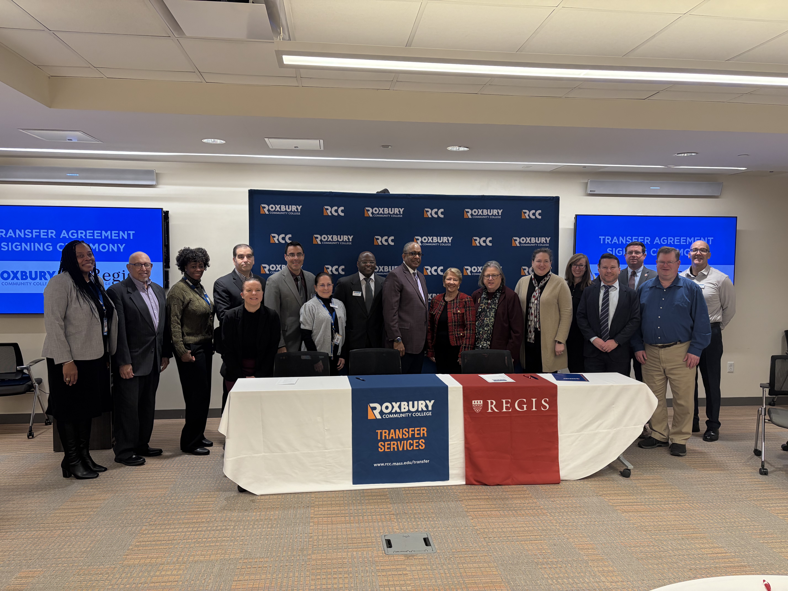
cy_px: 296
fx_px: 592
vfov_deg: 53.1
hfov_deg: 67.3
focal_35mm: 26
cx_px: 394
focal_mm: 5.96
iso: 160
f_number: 1.6
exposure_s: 1/120
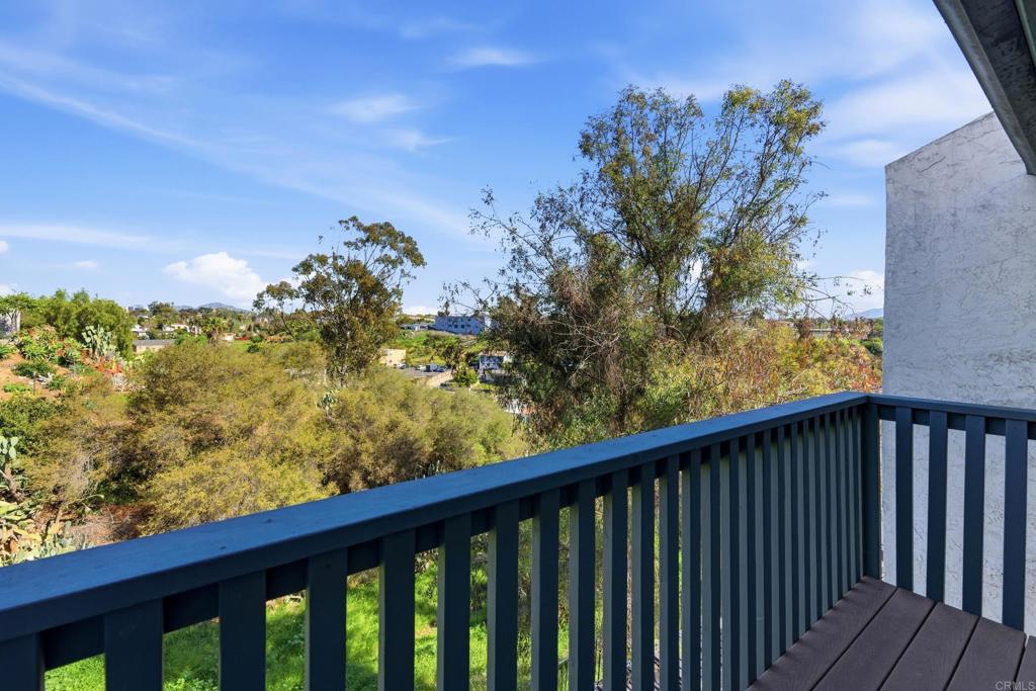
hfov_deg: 104.2
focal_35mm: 14
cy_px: 346
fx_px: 403
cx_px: 518
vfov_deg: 81.2
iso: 250
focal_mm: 14
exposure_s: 1/8000
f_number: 6.3
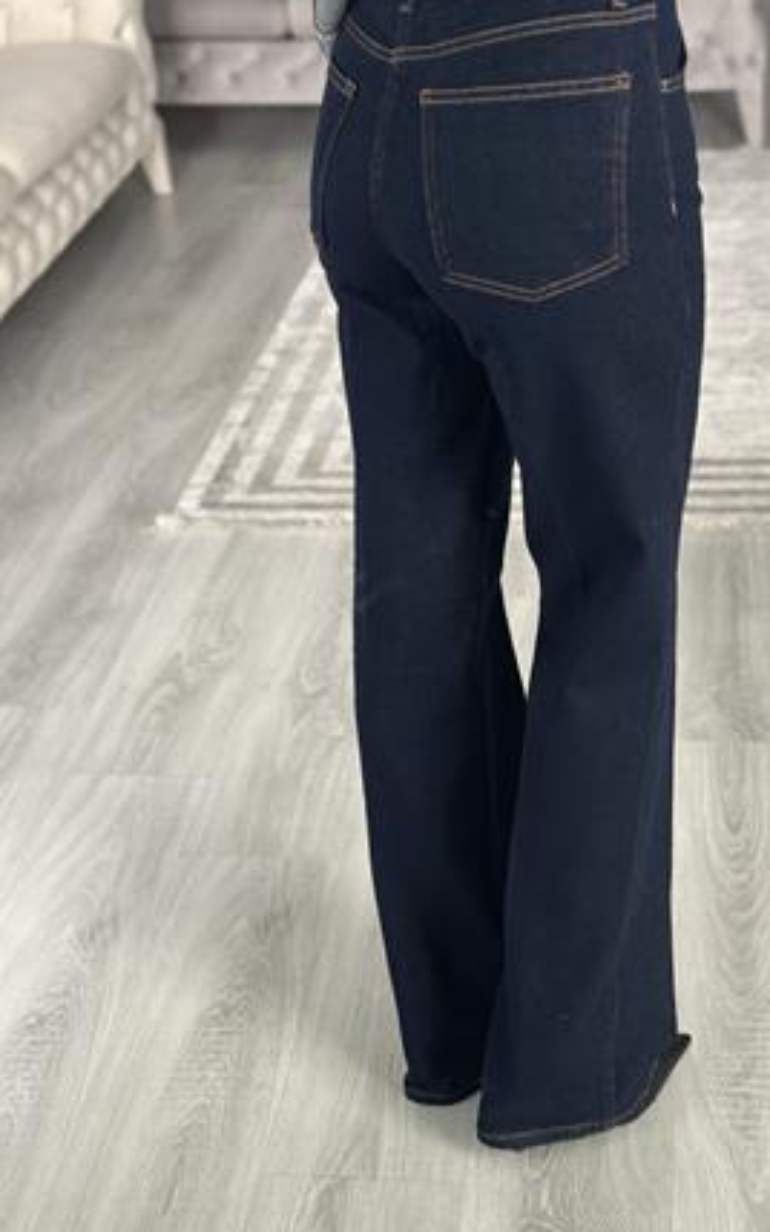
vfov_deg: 34.0
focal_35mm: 60
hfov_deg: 21.6
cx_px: 494
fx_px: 2015
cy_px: 586
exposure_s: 1/60
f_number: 1.78
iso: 160
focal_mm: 6.86
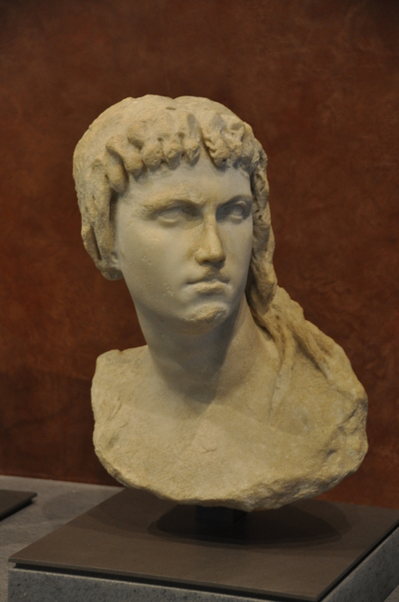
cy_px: 301
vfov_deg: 19.5
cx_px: 200
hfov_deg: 13.0
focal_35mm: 105
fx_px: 1752
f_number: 5
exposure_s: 1/50
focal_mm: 70
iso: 800
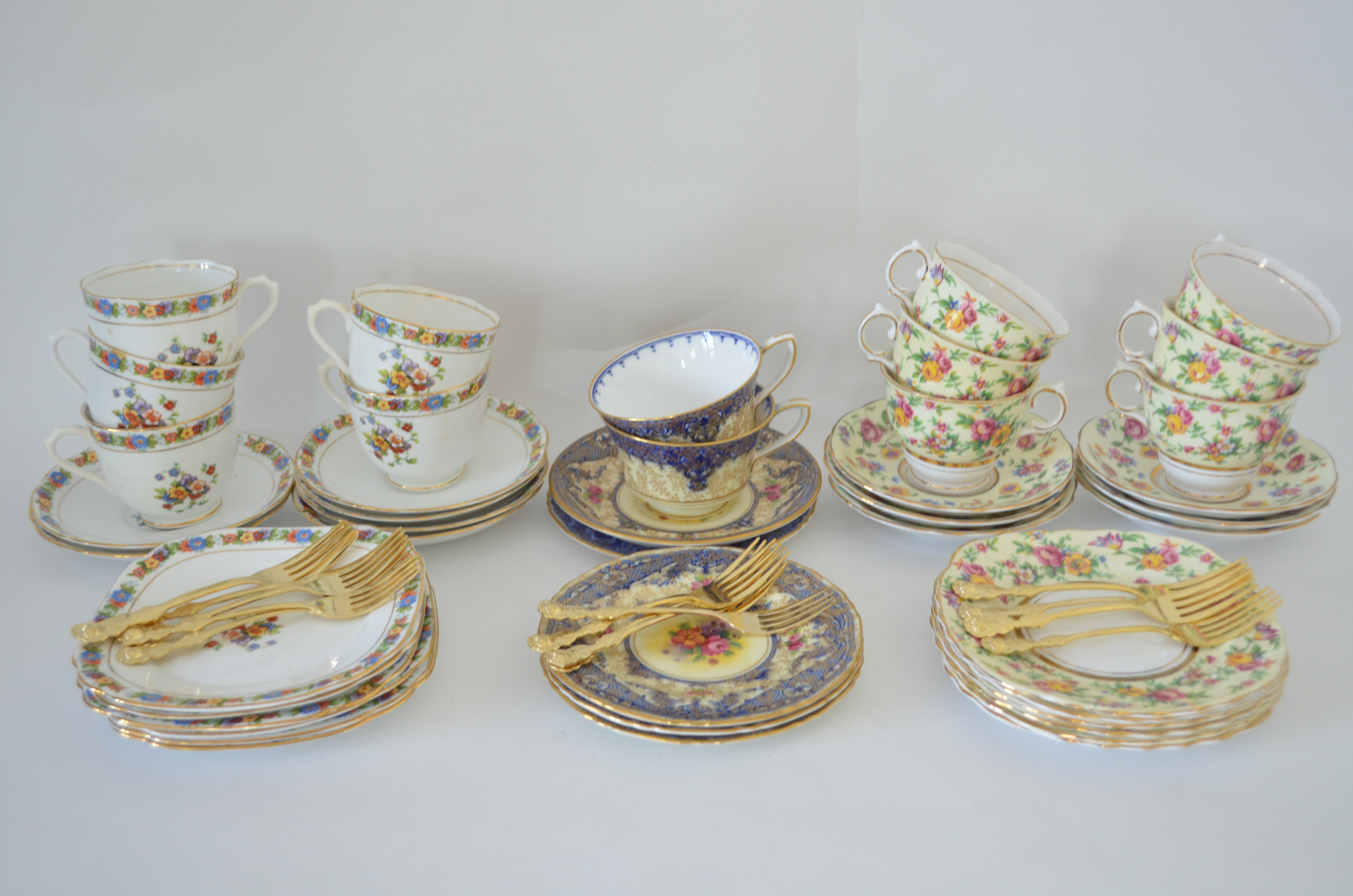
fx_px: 1575
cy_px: 448
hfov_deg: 46.5
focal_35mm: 42
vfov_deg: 31.8
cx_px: 676
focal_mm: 28
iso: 320
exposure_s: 1/6
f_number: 4.5
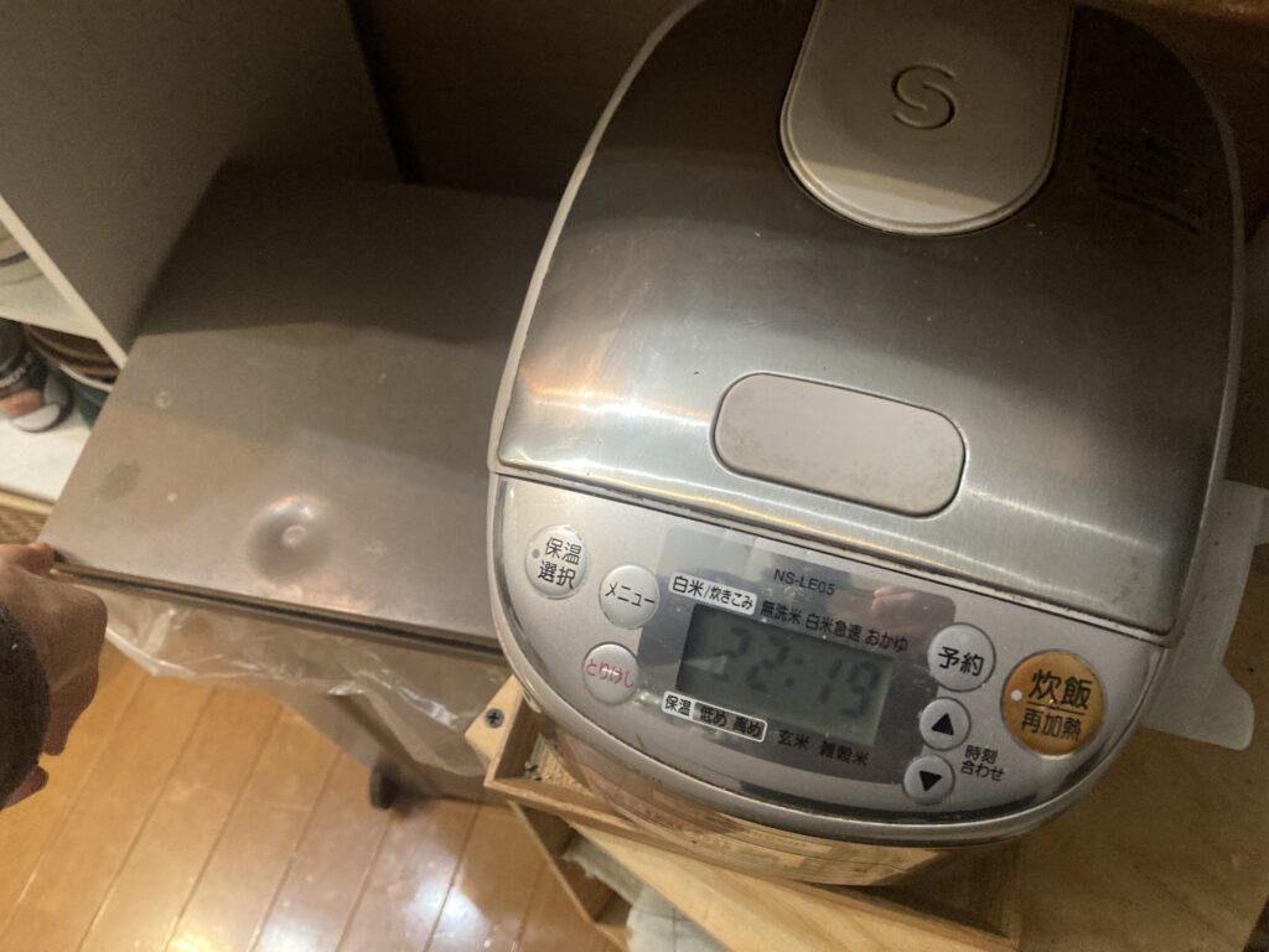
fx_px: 1026
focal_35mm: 28
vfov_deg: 49.7
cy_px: 476
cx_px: 634
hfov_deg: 63.4
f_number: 1.8
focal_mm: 3.99
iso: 320
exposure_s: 1/25
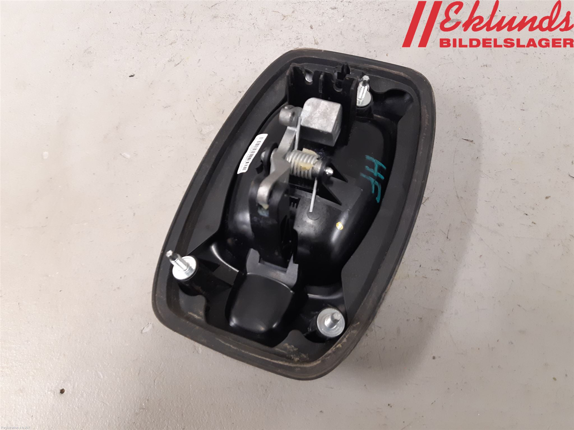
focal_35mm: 26
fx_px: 431
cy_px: 215
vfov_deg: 53.1
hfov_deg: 67.3
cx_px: 287
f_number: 1.7
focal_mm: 3.93
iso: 200
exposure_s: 1/33
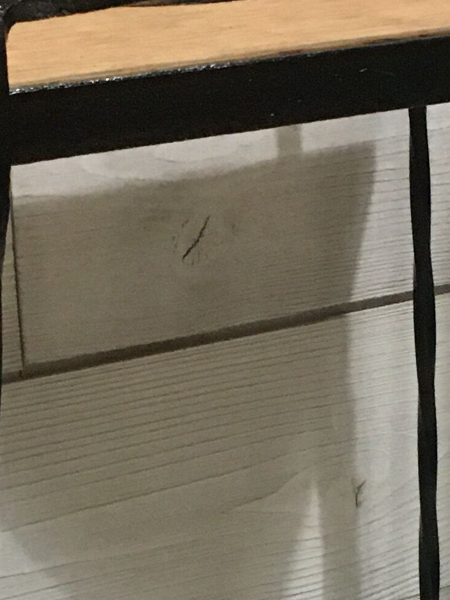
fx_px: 2063
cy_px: 620
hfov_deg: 12.4
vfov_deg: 16.2
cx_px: 231
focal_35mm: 119
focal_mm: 4.15
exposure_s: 1/17
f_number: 2.2
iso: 200
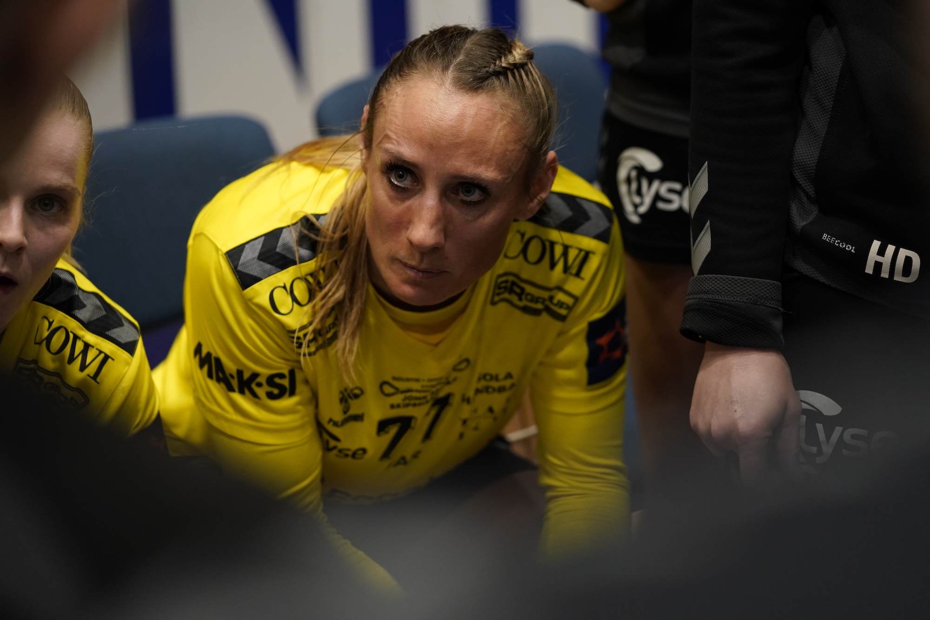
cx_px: 465
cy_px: 310
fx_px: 2764
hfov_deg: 19.1
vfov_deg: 12.8
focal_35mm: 107
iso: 2500
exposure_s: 1/640
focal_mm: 107
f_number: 3.2
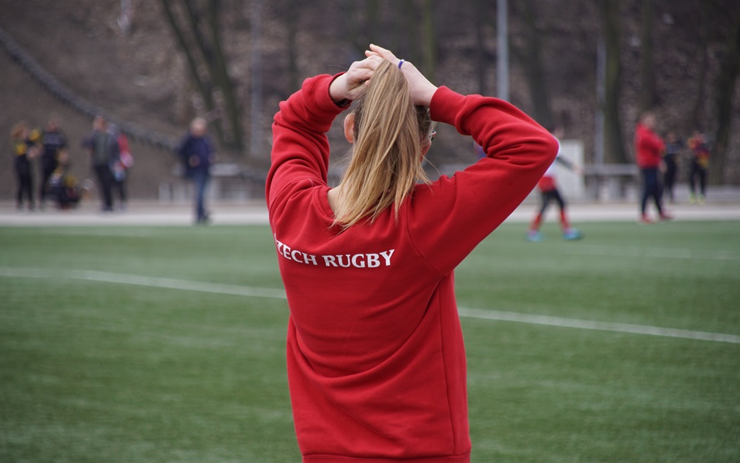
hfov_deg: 8.5
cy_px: 243
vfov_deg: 5.3
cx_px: 370
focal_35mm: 246
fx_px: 4963
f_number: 6.3
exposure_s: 1/250
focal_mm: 160
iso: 200
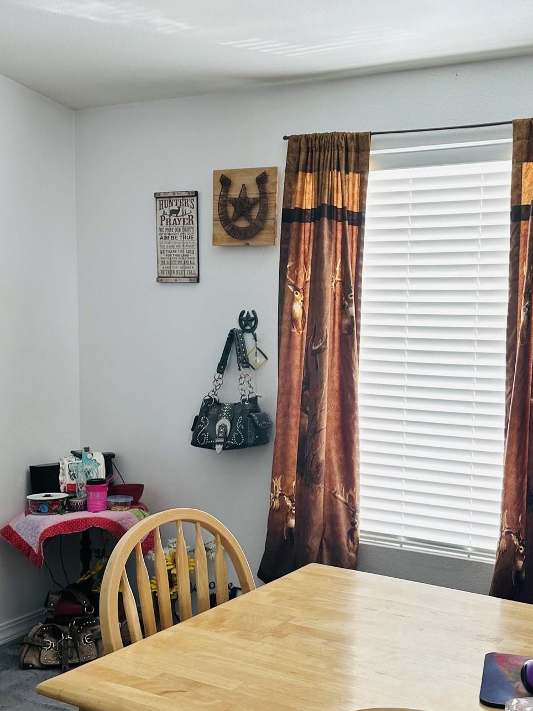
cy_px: 394
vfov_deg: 43.8
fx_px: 883
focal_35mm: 43
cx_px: 343
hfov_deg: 33.4
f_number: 1.78
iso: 64
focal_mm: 6.86
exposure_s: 1/121
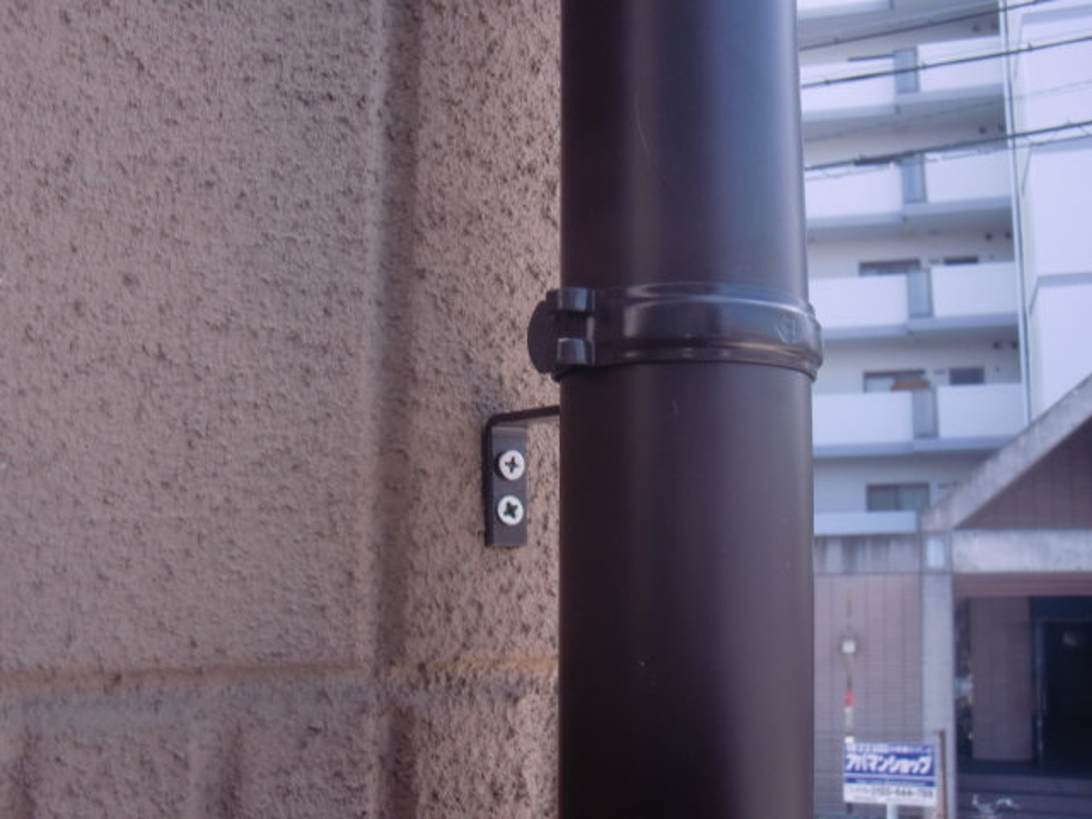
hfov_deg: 49.0
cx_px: 546
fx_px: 1199
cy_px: 410
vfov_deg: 37.7
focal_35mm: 38
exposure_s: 1/80
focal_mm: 6.66
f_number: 3.9
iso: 64
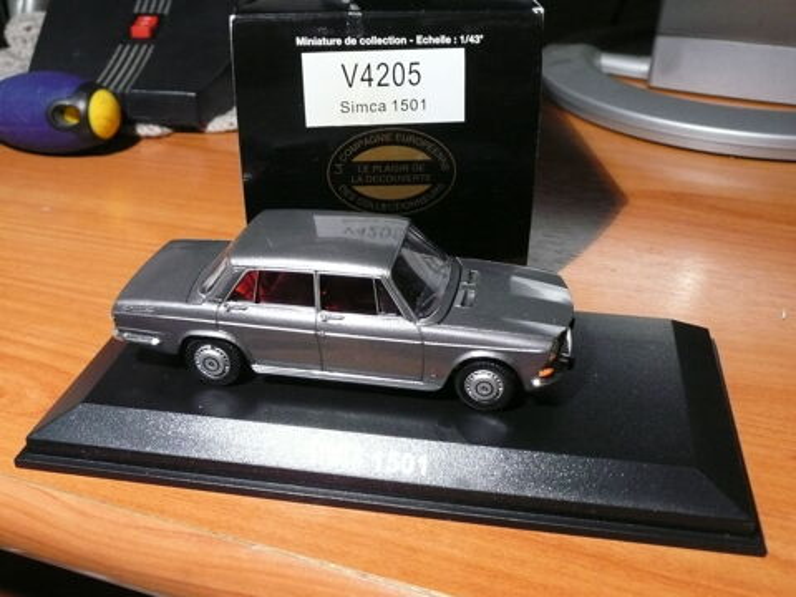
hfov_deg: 46.8
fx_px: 920
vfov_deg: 36.0
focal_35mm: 40
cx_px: 398
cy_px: 298
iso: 400
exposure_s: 1/25
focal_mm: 6.5
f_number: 3.9
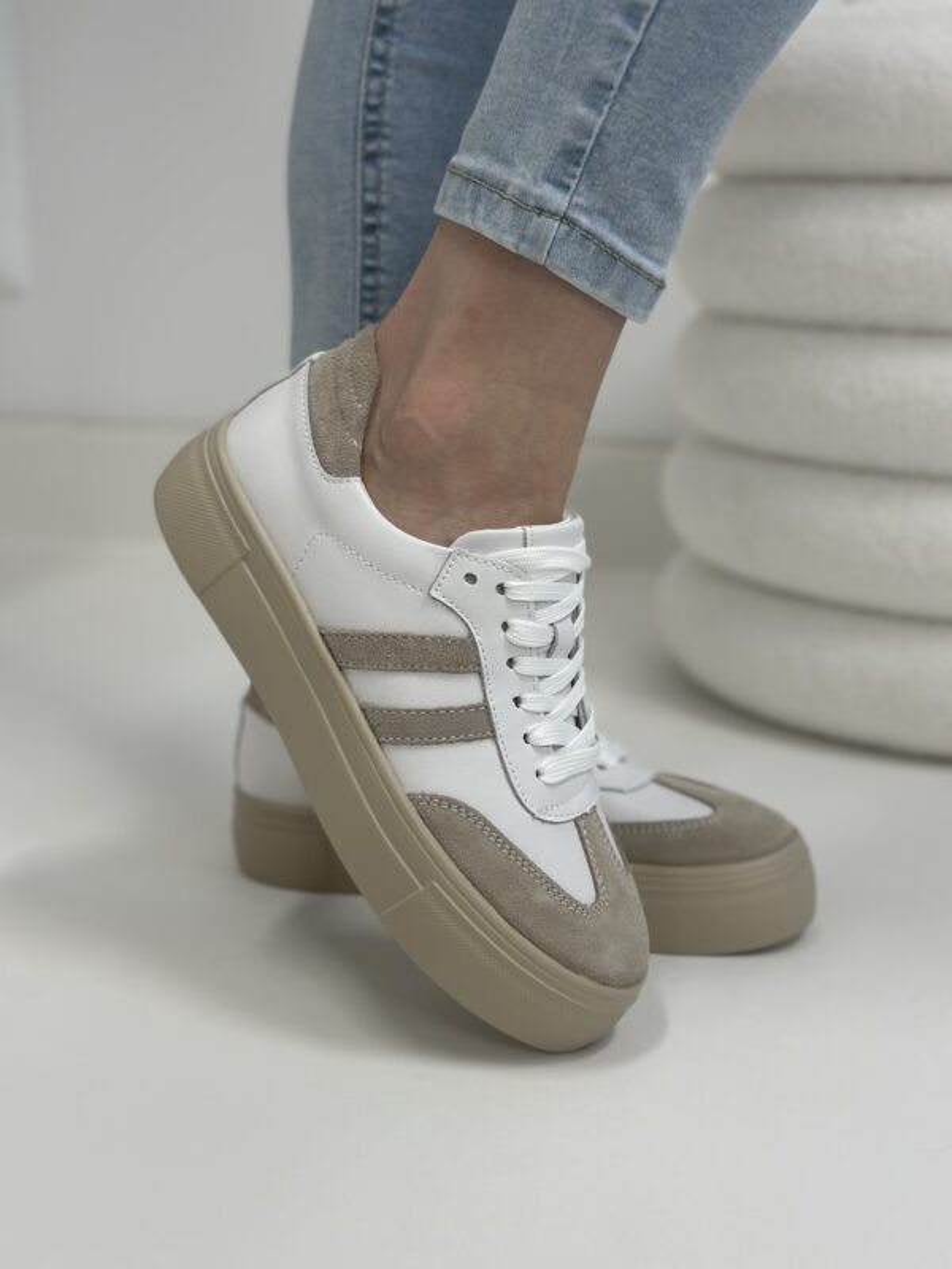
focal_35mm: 48
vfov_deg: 39.7
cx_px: 476
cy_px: 634
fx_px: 1760
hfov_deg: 30.3
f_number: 1.78
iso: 100
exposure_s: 1/100
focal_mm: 6.86
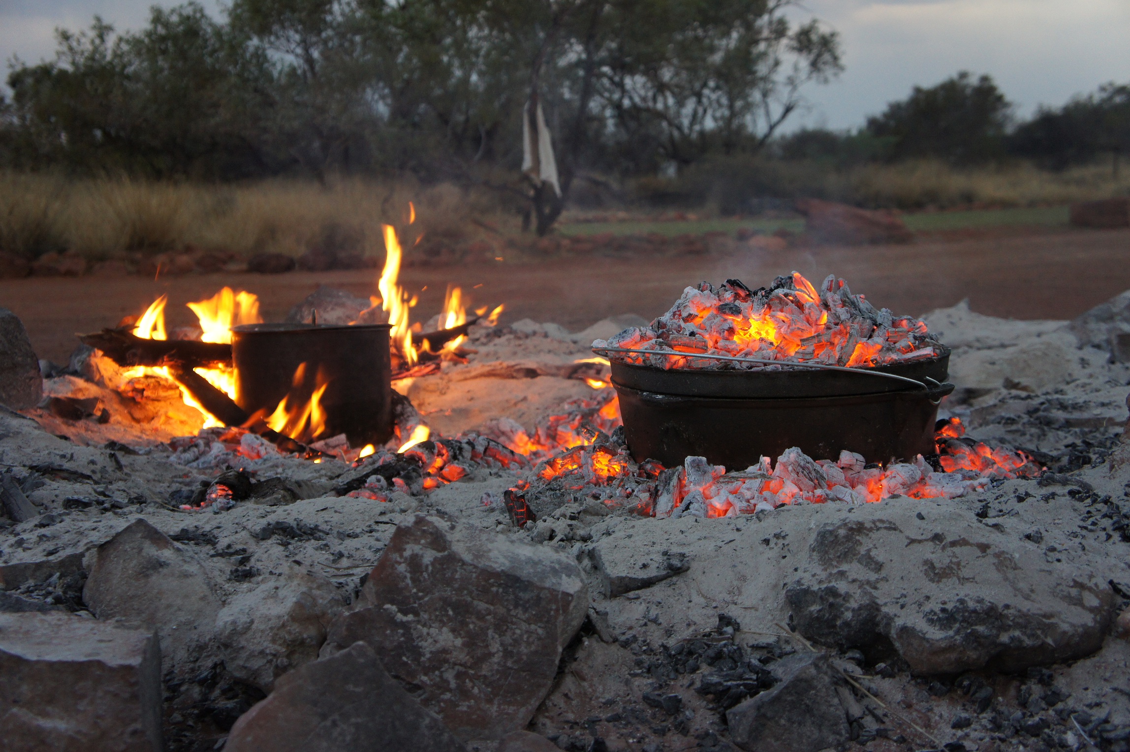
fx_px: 1365
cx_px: 565
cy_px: 376
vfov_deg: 30.8
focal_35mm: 44
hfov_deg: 45.0
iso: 800
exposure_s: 1/50
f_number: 4
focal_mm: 29
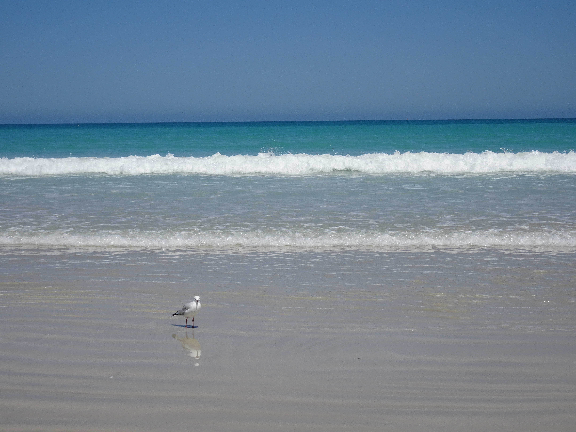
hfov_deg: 27.8
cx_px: 288
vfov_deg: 21.0
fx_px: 1165
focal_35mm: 70
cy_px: 216
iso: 80
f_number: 5
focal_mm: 12.01
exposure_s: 1/1250
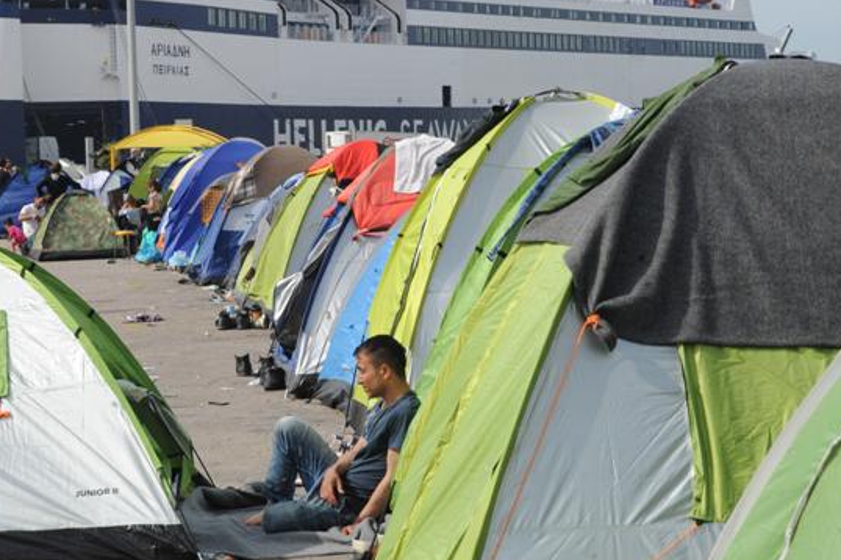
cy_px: 263
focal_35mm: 122
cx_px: 285
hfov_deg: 16.8
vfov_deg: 11.2
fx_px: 2848
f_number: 16
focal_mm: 82
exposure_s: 1/1000
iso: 1250
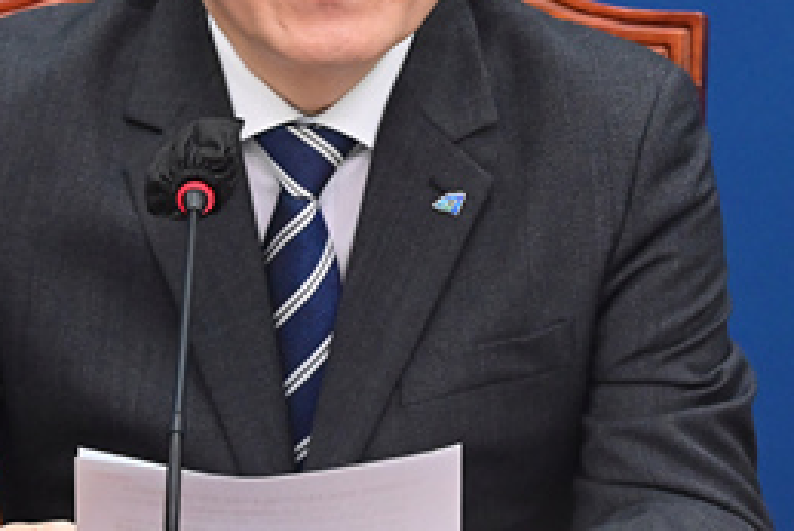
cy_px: 118
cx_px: 353
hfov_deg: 3.5
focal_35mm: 594
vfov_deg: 2.3
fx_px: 13108
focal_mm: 240
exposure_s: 1/250
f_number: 8
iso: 6400
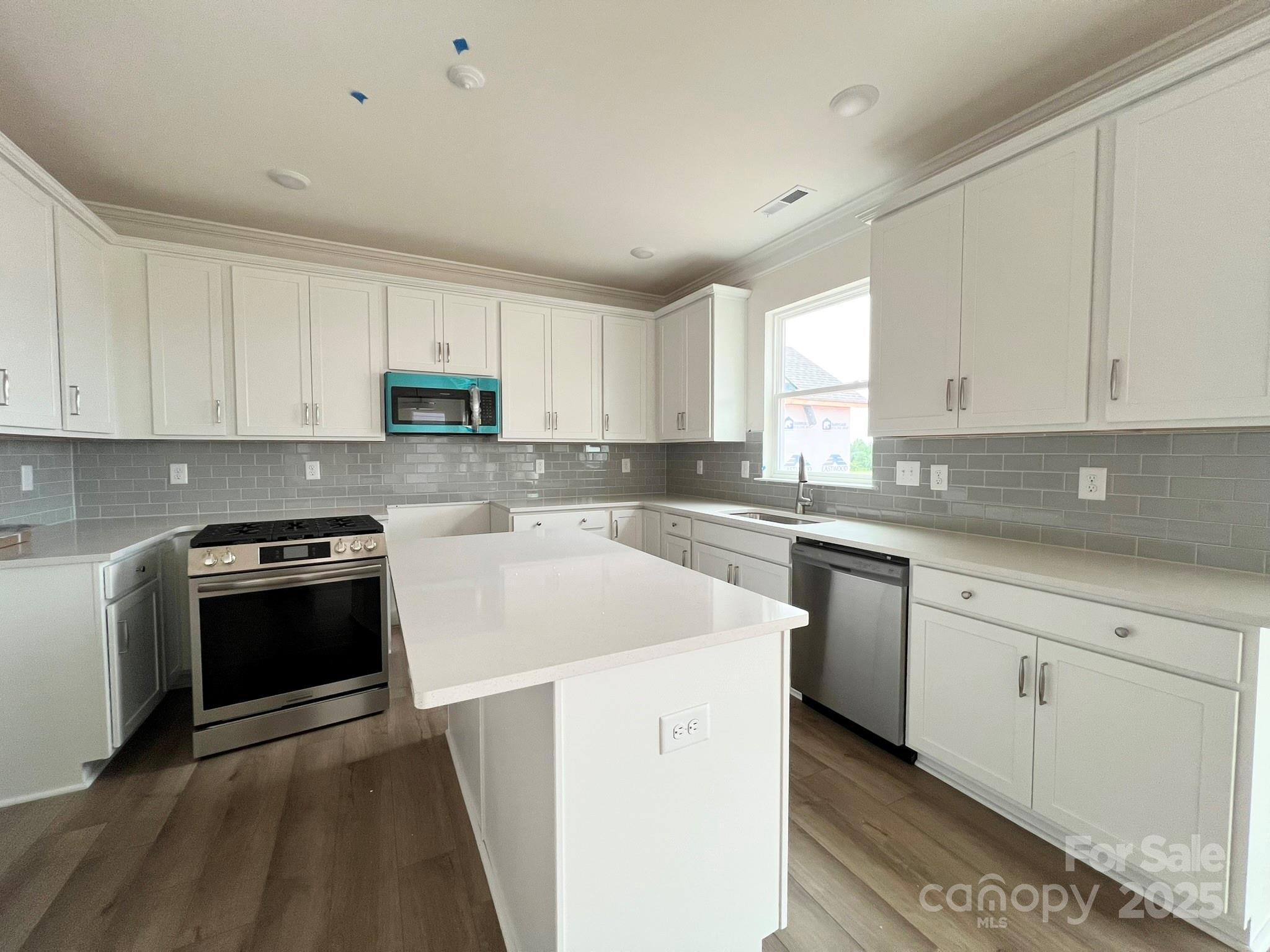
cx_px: 635
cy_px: 476
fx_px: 477
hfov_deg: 106.2
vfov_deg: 89.9
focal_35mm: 13
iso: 160
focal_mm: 1.57
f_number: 1.8
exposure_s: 1/99
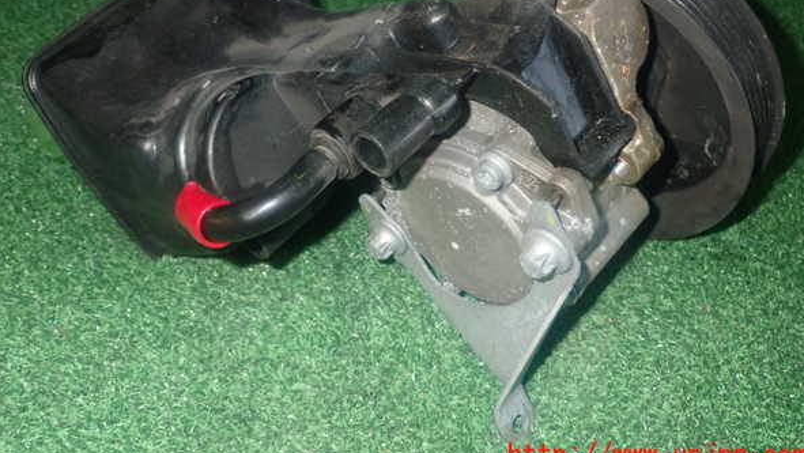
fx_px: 896
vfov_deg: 28.3
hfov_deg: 48.3
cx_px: 407
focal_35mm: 42
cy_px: 167
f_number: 8
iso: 800
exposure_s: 1/40
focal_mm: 6.83
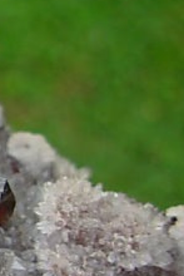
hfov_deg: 10.4
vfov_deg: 16.9
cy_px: 138
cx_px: -191
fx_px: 926
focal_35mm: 121
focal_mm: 6.3
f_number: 2.9
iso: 50
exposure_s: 1/264
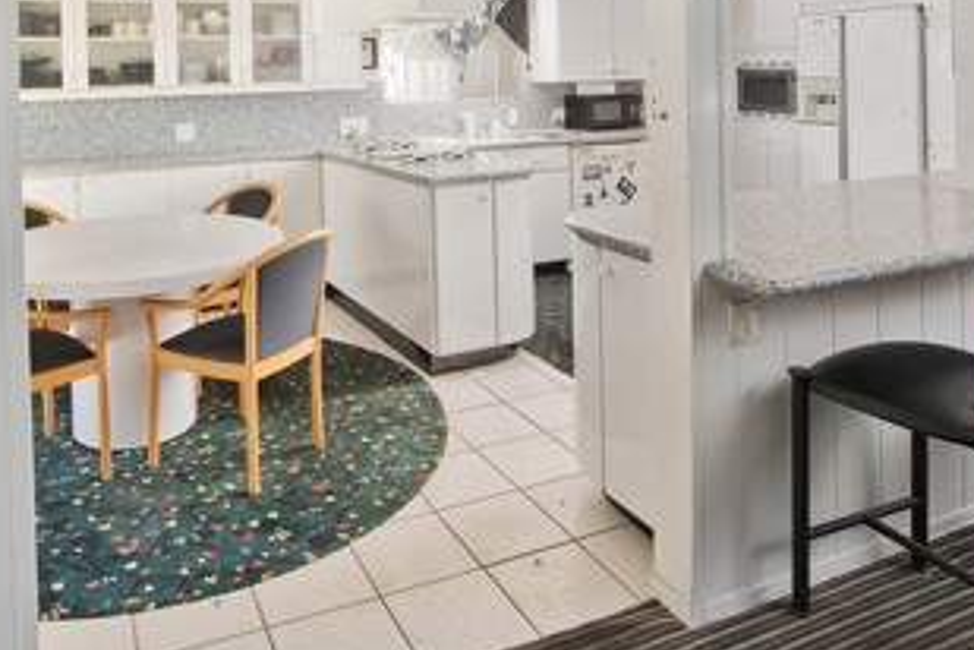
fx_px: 785
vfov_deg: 40.9
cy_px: 46
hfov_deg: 62.7
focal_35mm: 29
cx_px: 362
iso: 400
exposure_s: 1/500
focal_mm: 14
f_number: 5.6
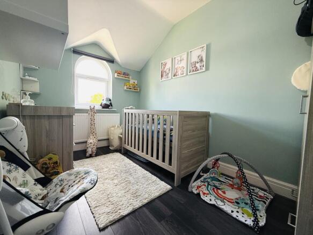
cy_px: 118
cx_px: 156
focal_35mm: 14
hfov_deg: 102.1
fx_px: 127
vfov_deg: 85.7
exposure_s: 1/100
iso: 100
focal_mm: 2.22
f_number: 2.2
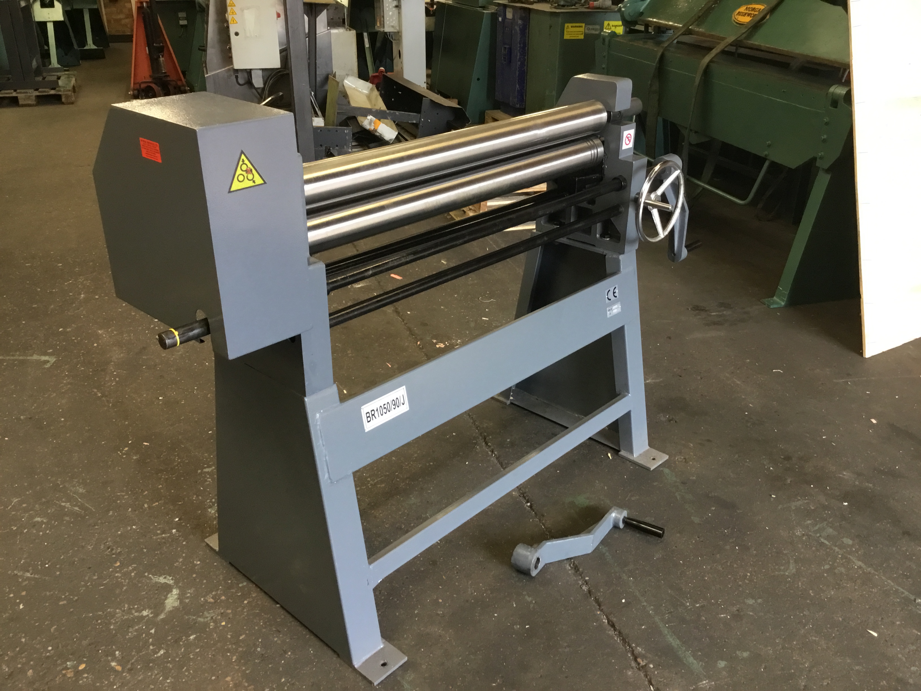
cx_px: 460
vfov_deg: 45.4
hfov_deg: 58.4
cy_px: 346
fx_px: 825
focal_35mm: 31
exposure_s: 1/33
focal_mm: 3.3
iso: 160
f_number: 2.4
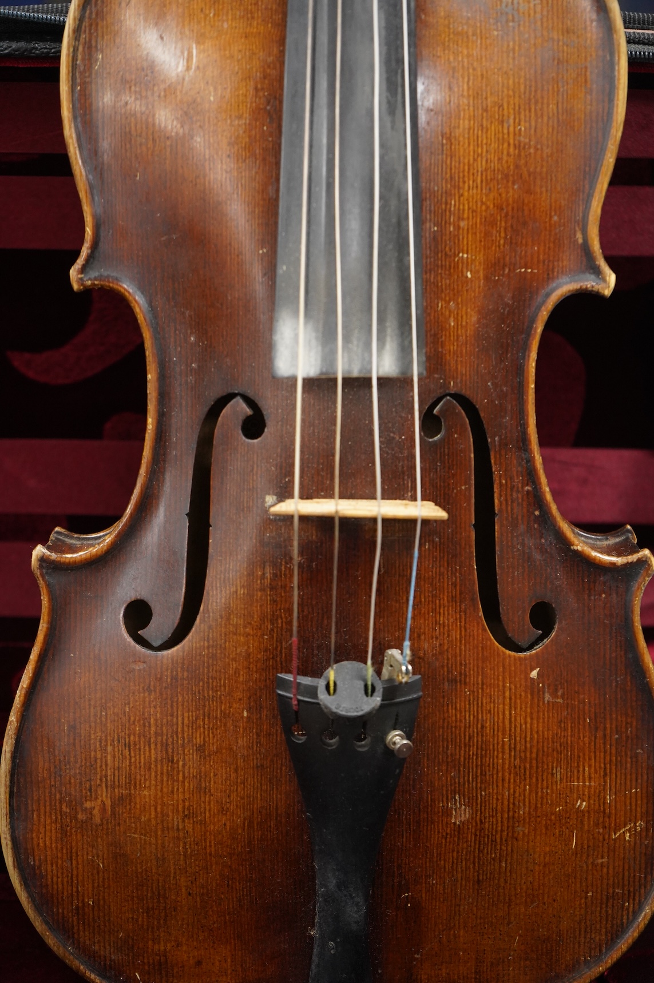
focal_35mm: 70
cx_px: 327
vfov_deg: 28.9
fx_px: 1911
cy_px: 492
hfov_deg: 19.4
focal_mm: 70
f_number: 5.6
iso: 4000
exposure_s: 1/125
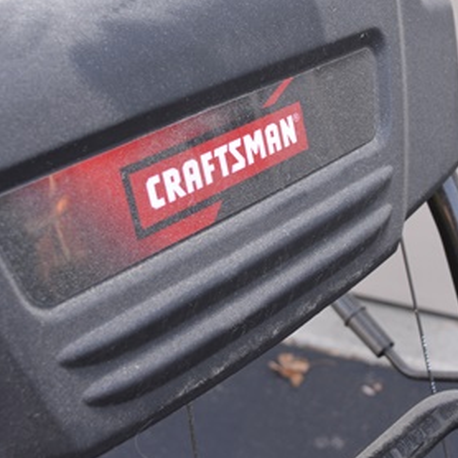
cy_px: 189
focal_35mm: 66
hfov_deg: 26.1
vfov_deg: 26.1
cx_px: 227
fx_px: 988
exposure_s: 1/100
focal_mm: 24
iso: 400
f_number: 5
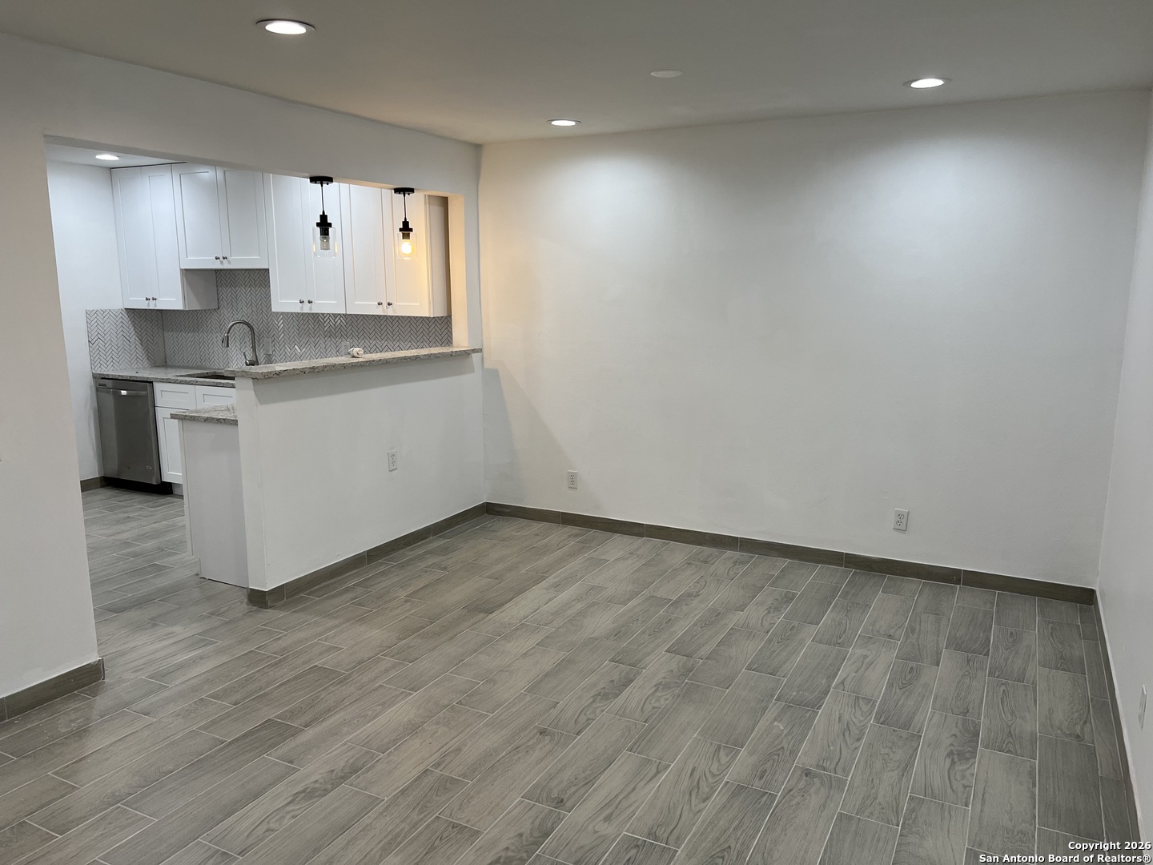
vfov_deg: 53.1
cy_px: 432
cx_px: 576
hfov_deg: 67.3
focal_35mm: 26
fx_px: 866
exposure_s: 1/120
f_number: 1.5
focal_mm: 5.7
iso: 64
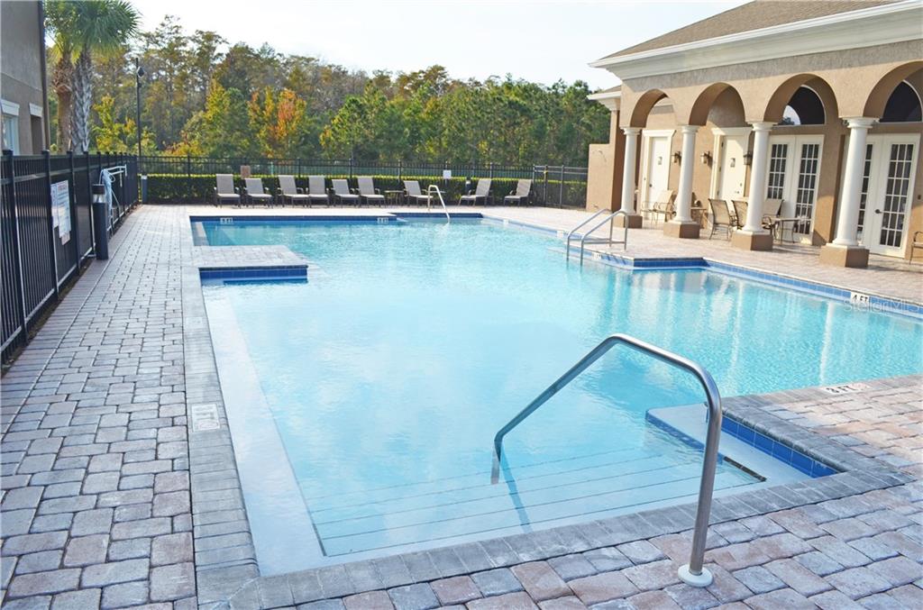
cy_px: 305
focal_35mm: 27
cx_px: 462
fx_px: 690
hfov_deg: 67.5
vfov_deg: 47.7
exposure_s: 1/250
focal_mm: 18
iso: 125
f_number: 8
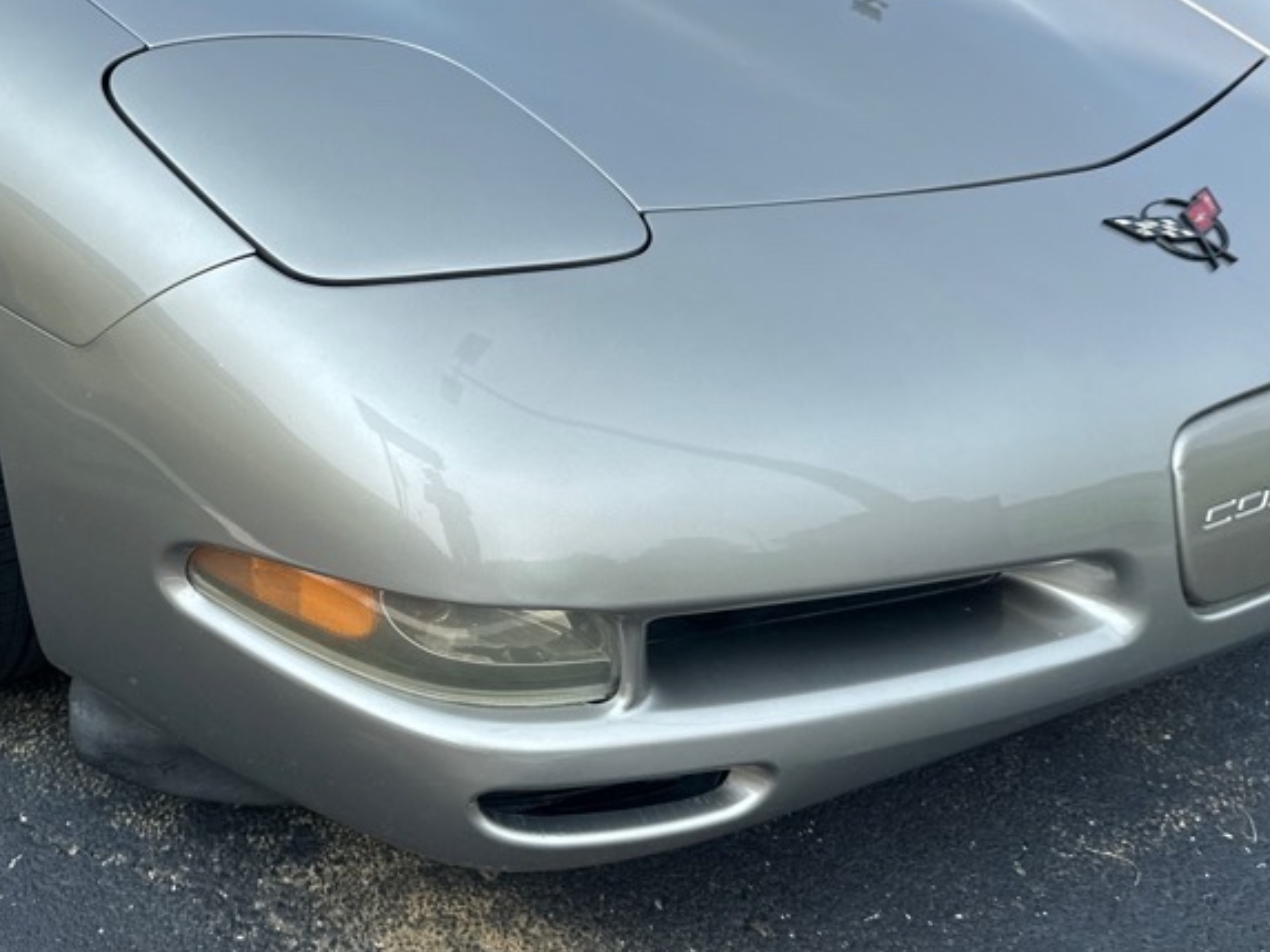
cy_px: 291
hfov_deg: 43.2
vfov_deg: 33.2
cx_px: 409
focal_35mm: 43
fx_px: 1578
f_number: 1.78
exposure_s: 1/3356
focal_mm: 6.86
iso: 80
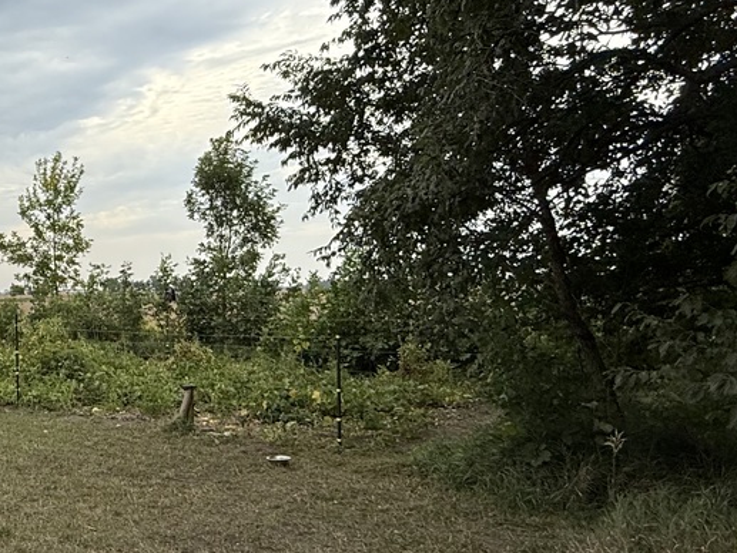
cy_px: 296
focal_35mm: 39
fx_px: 831
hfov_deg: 40.2
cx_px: -46
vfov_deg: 36.8
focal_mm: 2.22
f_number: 2.2
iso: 50
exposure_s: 1/1285
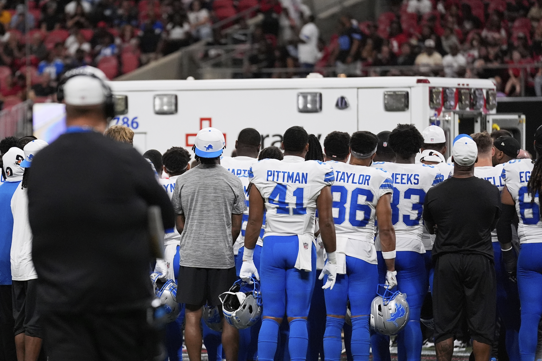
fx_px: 4335
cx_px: 197
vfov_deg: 4.8
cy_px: 244
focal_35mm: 288
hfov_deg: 7.2
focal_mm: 194
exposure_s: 1/5000
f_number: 2.8
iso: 4000
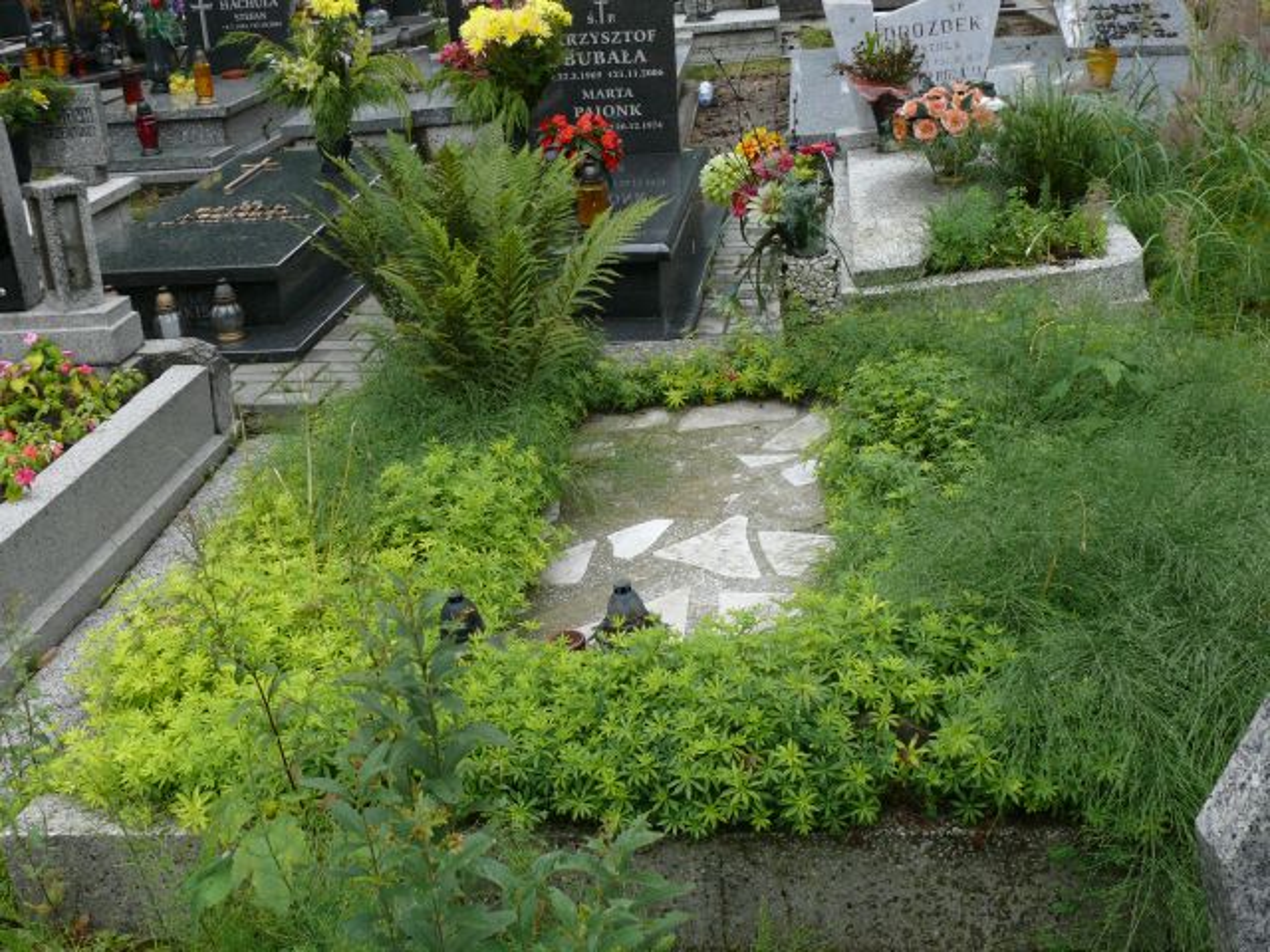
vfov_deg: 36.0
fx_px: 1468
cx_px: 635
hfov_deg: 46.8
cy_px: 476
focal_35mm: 40
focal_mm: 8.2
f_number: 4
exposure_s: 1/200
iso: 100
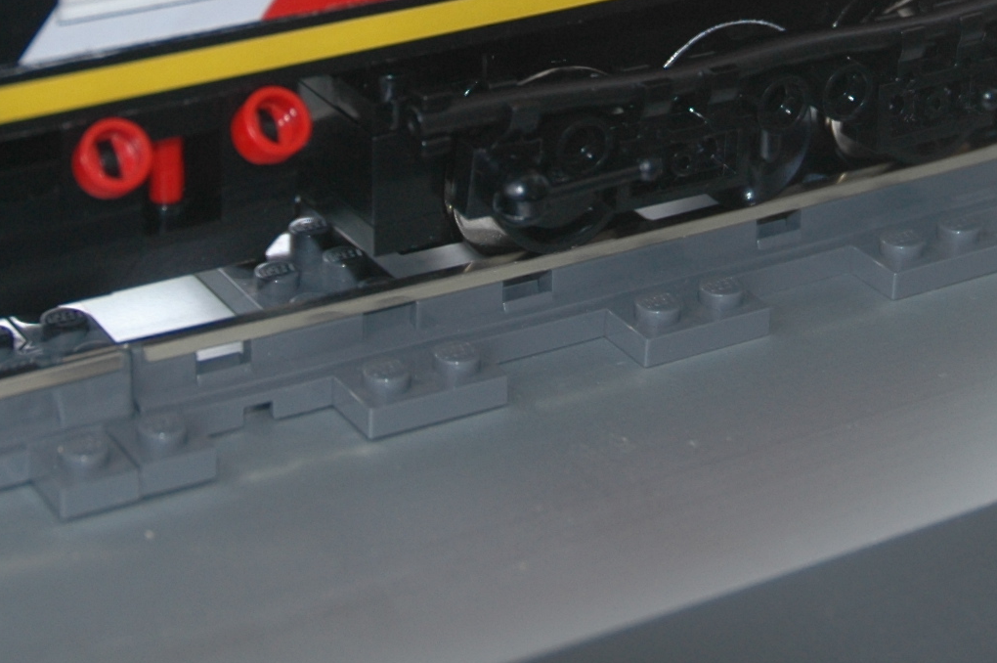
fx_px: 3306
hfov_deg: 17.1
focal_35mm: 119
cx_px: 607
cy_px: -185
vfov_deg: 11.2
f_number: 3.8
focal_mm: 27
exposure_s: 1/125
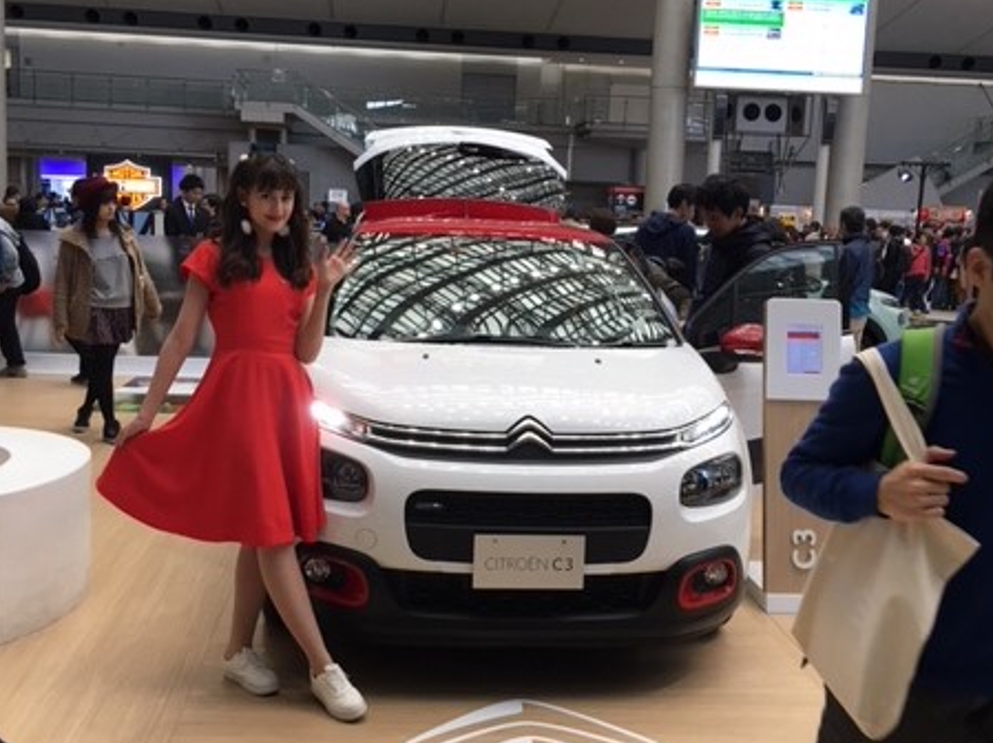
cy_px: 377
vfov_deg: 45.4
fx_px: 889
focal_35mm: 31
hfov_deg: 58.4
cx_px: 487
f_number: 2.2
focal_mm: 4.15
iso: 25
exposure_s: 1/30
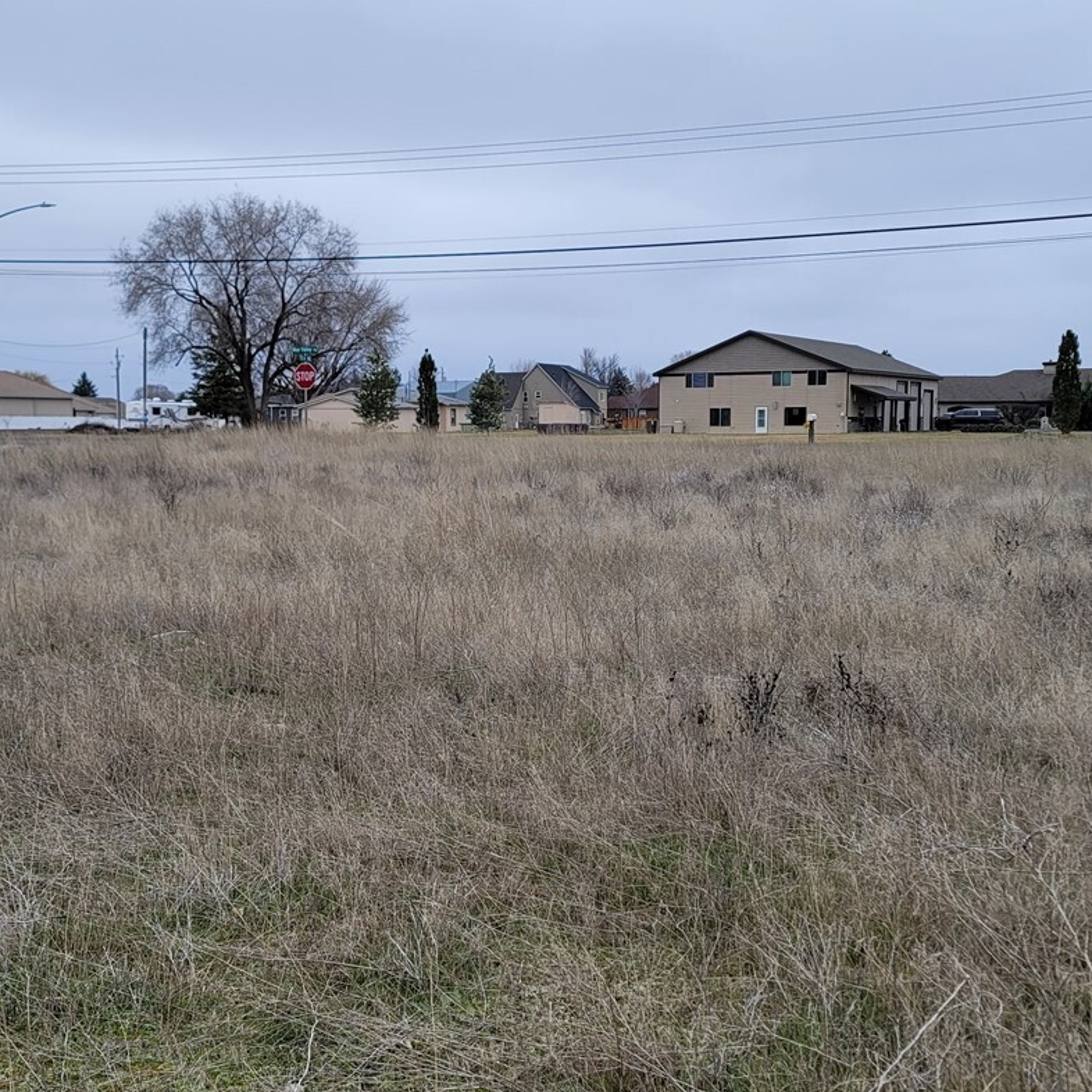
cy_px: 600
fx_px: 1606
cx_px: 404
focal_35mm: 45
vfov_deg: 37.5
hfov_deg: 37.3
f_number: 1.8
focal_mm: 7
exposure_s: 1/353
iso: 20
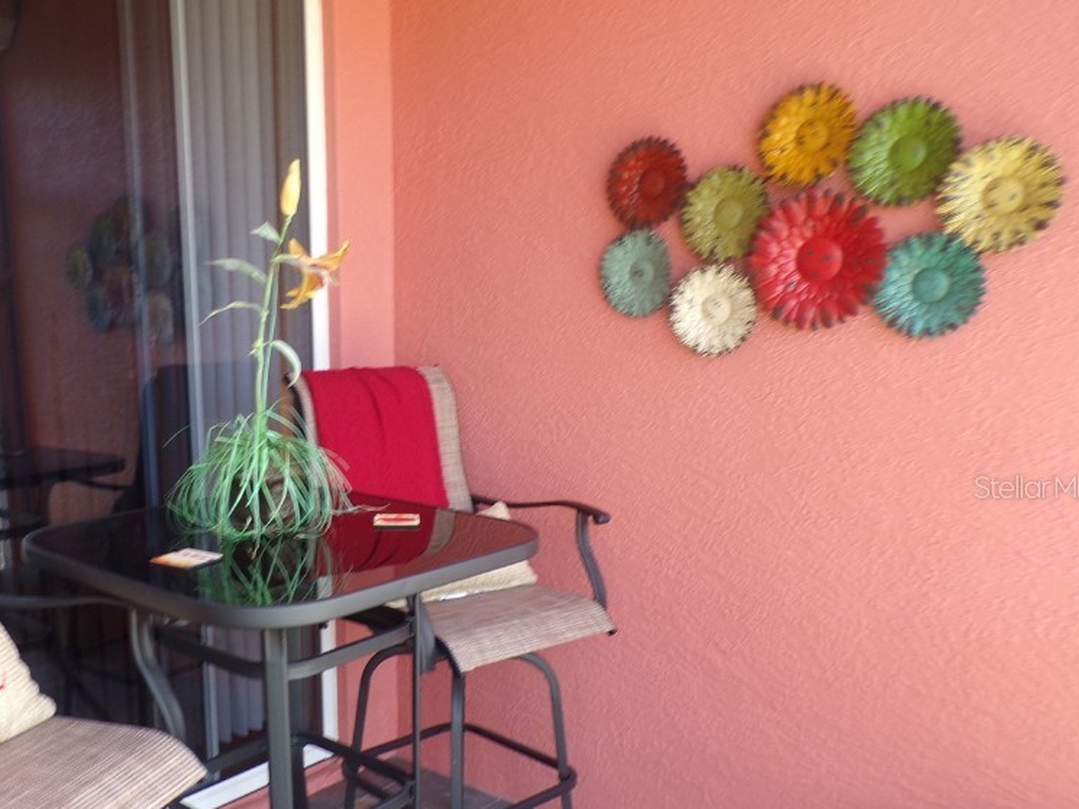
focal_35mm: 33
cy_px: 486
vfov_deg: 42.7
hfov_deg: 54.3
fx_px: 1029
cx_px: 369
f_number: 3
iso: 80
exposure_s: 1/38
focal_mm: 4.3
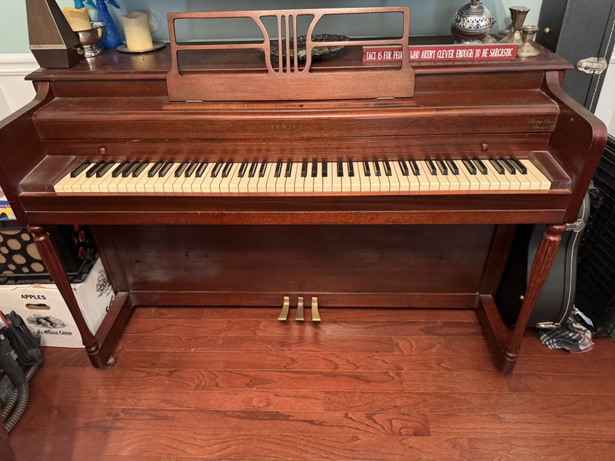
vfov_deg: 56.8
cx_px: 308
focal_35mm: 24
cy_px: 230
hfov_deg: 71.6
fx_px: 426
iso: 1000
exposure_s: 1/40
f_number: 1.78
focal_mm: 6.76
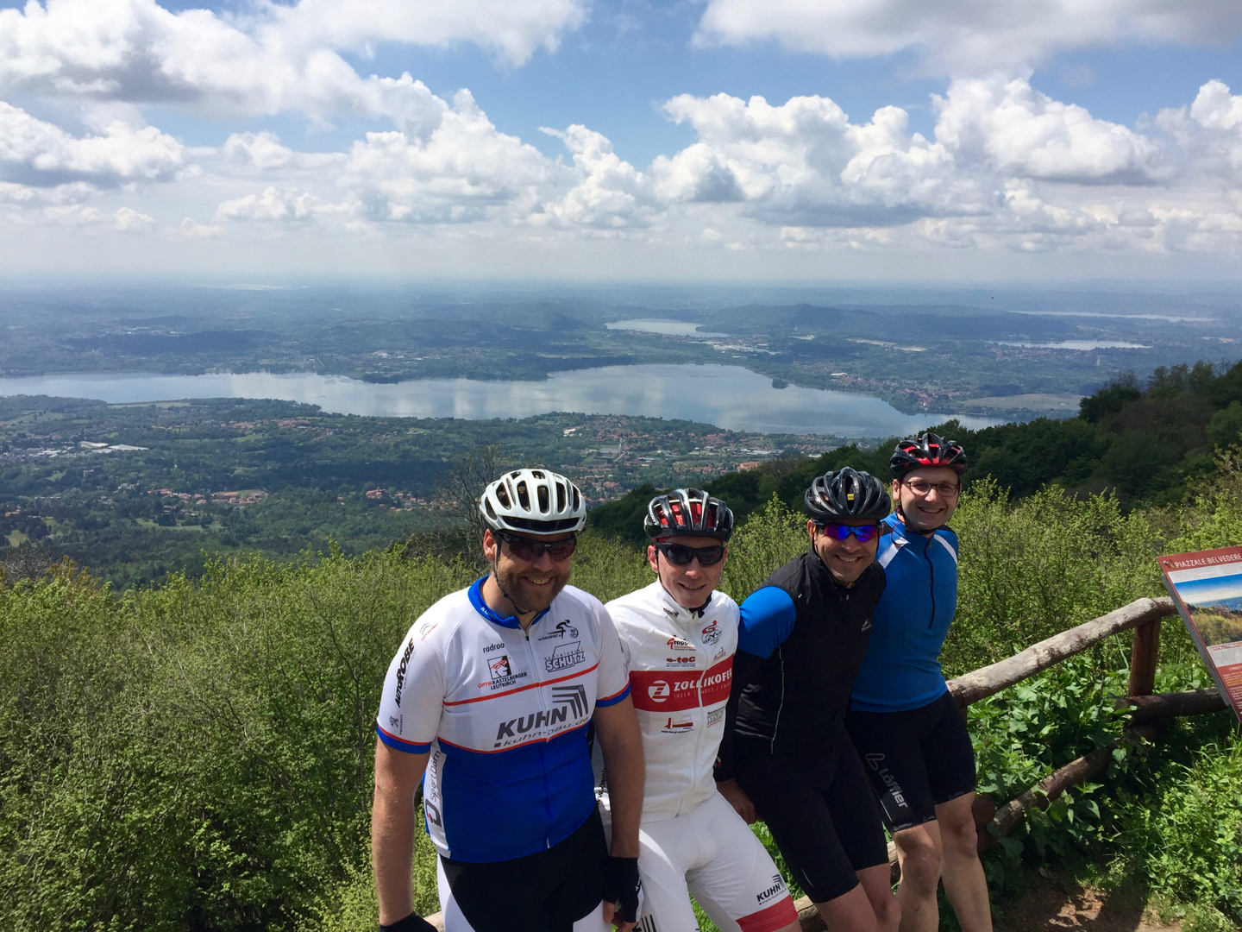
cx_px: 621
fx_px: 1041
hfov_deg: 61.7
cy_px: 466
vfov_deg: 48.2
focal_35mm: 29
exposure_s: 1/2475
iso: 32
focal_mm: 4.15
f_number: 2.2
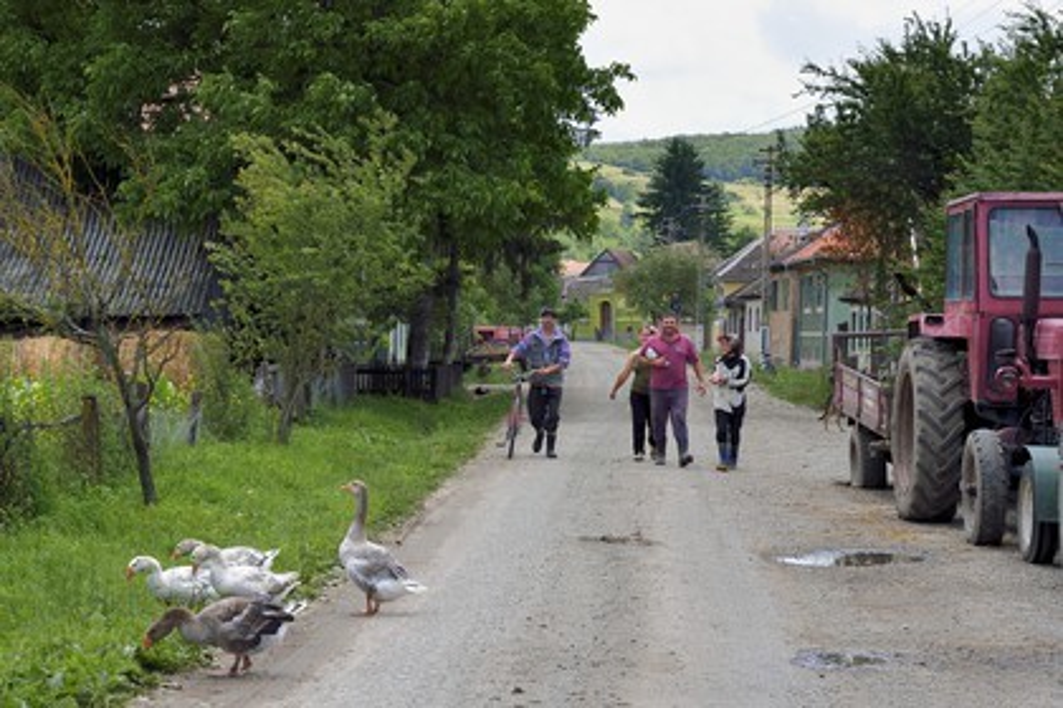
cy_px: 354
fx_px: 2539
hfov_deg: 23.6
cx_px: 532
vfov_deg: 15.9
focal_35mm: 86
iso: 200
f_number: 9
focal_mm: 86
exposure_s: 1/250
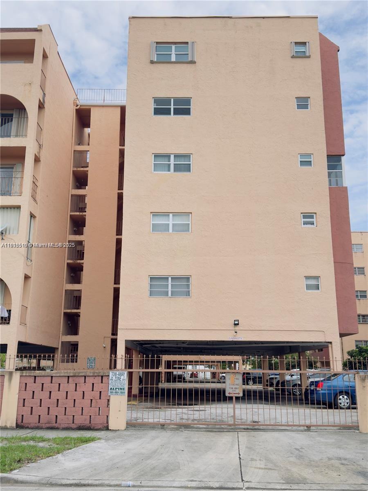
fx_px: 496
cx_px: 184
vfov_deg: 52.6
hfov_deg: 40.7
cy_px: 246
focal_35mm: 35
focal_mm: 6.76
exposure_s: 1/7937
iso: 100
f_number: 1.78
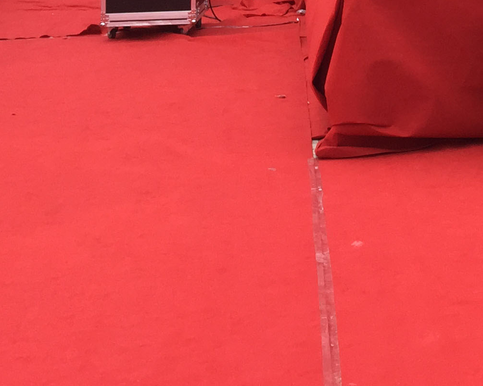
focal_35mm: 92
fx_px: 1315
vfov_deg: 15.5
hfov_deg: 18.8
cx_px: 681
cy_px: -179
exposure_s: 1/1647
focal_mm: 4.15
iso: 32
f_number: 2.2
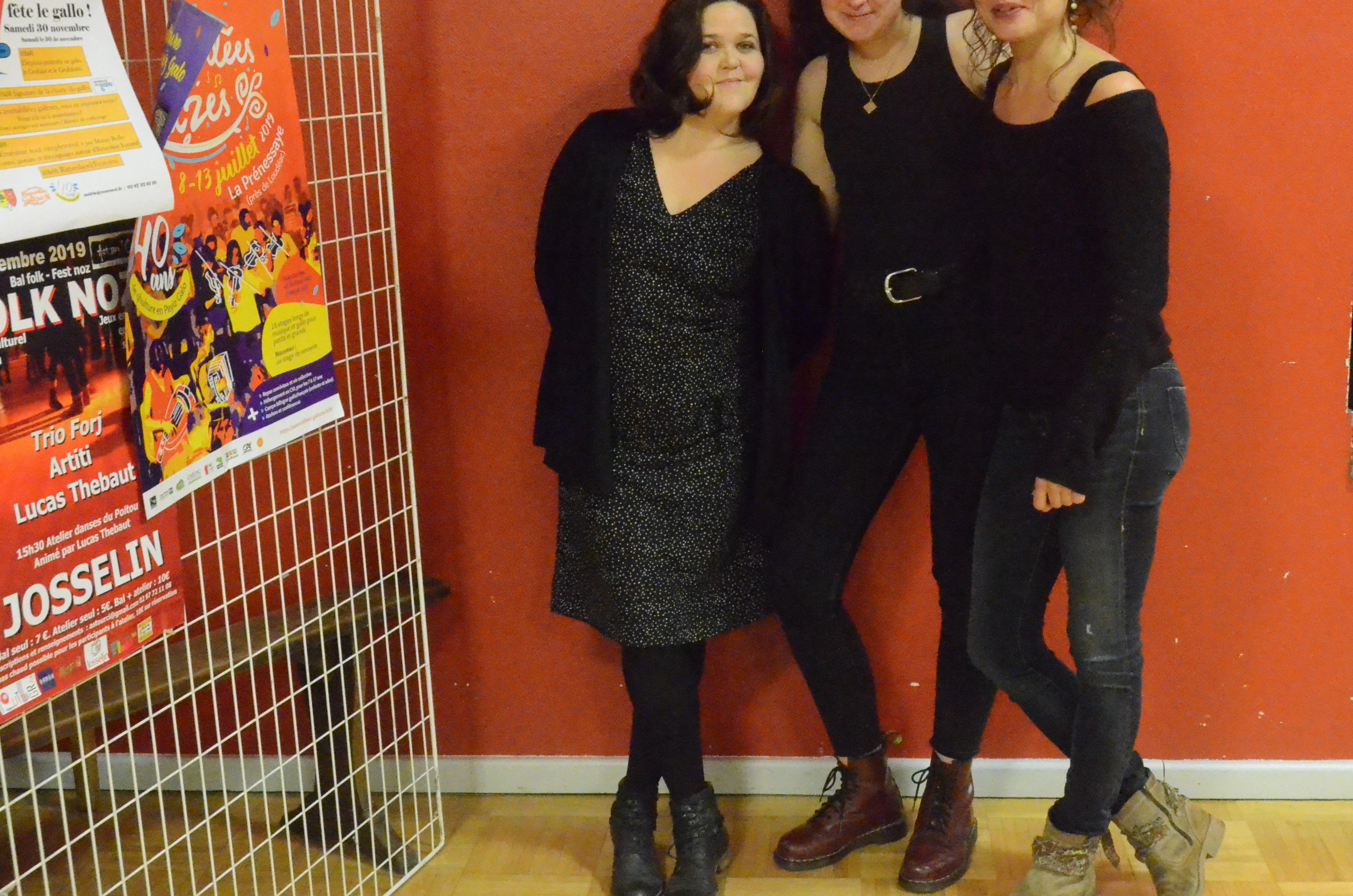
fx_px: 1650
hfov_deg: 44.5
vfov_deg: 30.3
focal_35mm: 44
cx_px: 730
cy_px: 368
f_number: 5
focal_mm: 20
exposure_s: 1/100
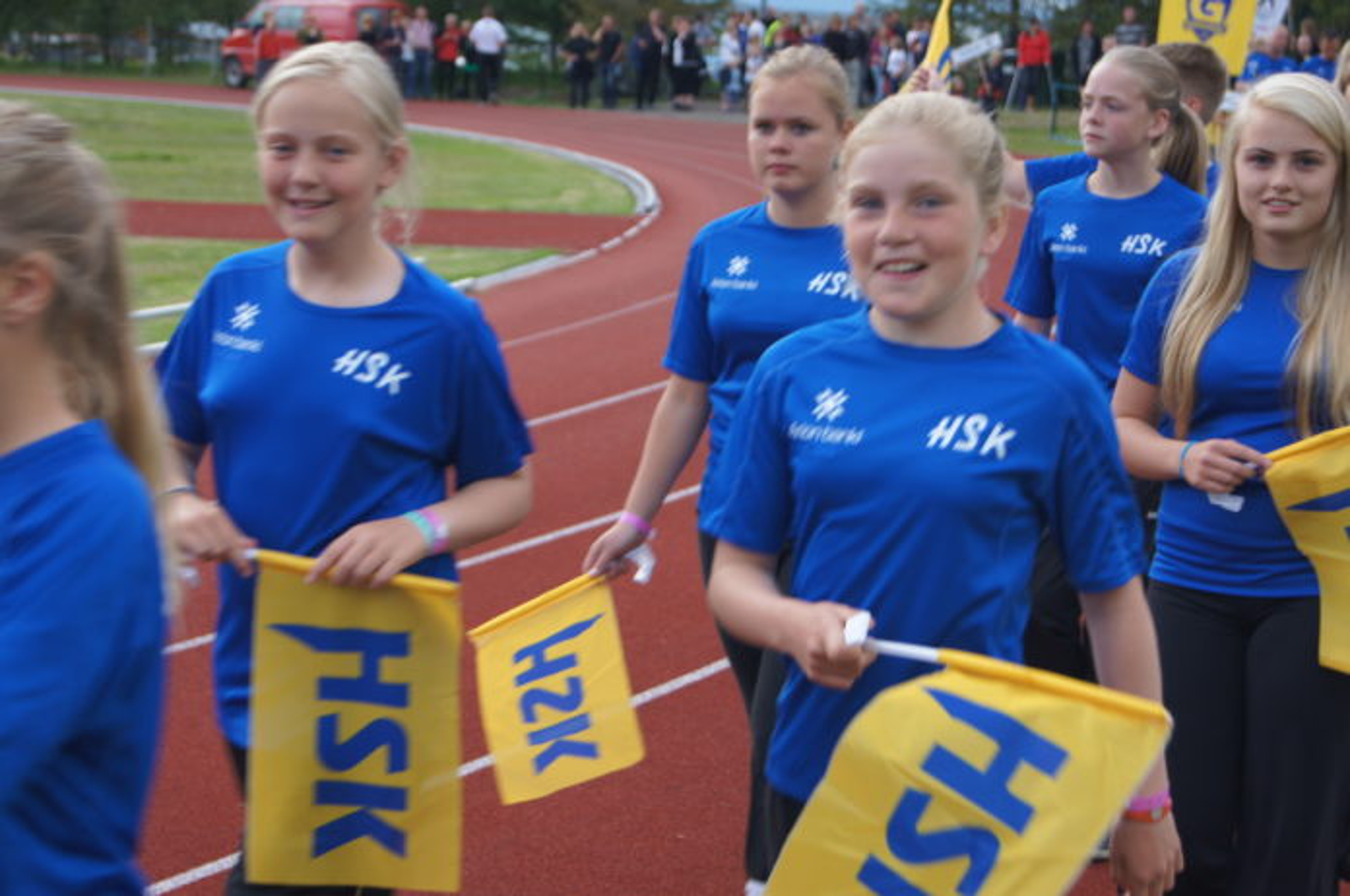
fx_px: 2809
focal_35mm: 75
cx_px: 675
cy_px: 448
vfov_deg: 18.1
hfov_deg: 27.0
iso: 160
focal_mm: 50
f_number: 5.6
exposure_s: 1/80
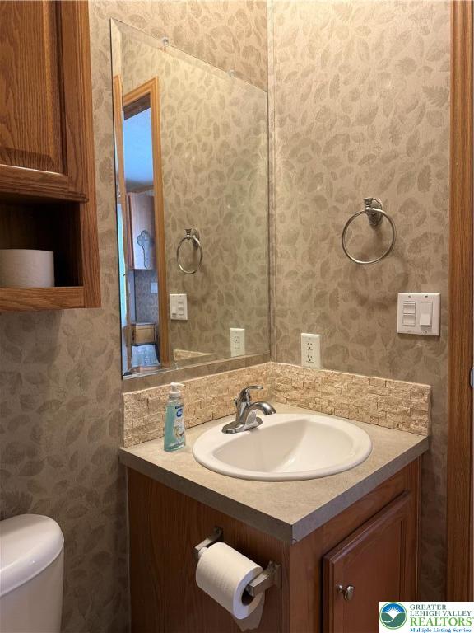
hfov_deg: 56.8
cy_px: 316
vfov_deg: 71.6
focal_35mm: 24
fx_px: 438
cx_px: 237
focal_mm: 6.76
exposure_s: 1/60
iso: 200
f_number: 1.78
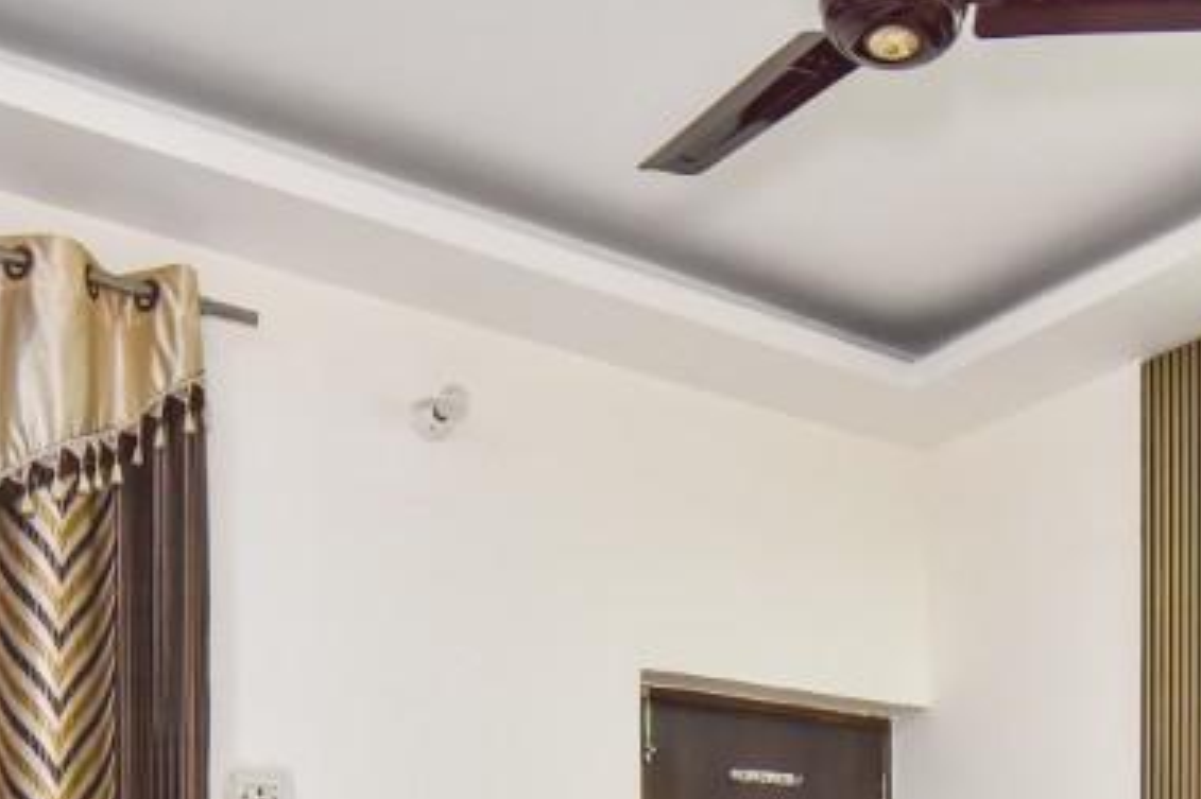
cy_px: 1033
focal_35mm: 46
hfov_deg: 42.0
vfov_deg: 25.3
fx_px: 1534
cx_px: 830
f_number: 7.1
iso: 2000
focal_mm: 16
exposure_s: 1/50
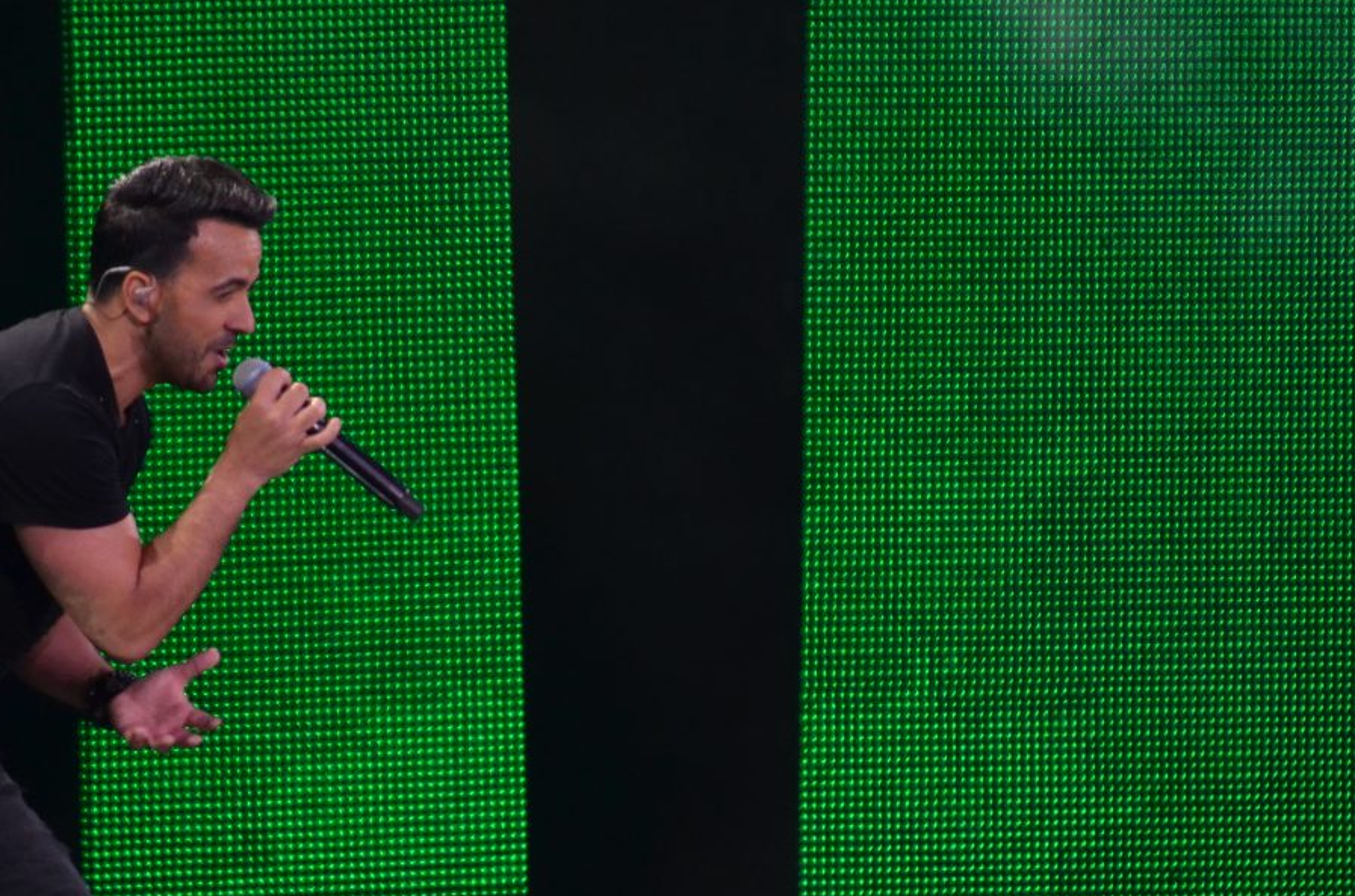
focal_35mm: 686
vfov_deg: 2.0
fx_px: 25761
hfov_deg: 3.0
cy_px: 535
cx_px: 339
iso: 800
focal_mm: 200
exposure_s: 1/125
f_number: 5.6
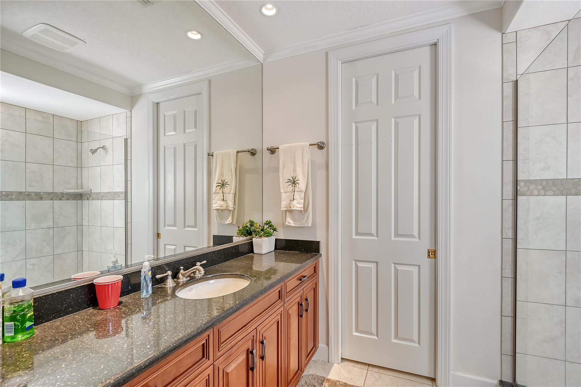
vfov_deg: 77.3
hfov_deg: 100.4
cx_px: 290
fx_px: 242
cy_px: 194
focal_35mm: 15
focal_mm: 10
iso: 800
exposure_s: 1/30
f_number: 10
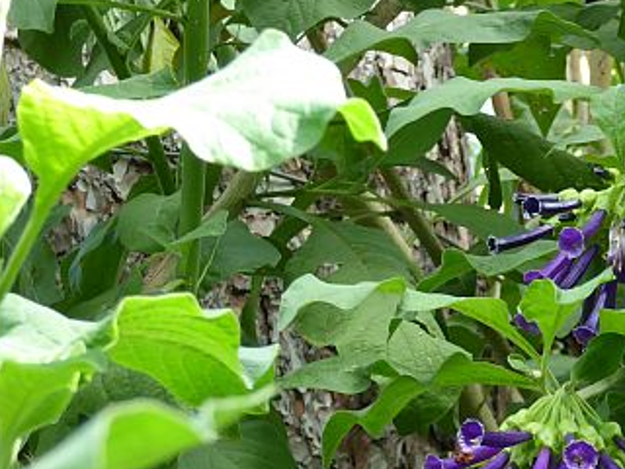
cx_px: 430
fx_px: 3864
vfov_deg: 6.9
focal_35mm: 214
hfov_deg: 9.2
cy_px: 455
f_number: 5
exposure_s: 1/60
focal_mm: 17.5
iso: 250
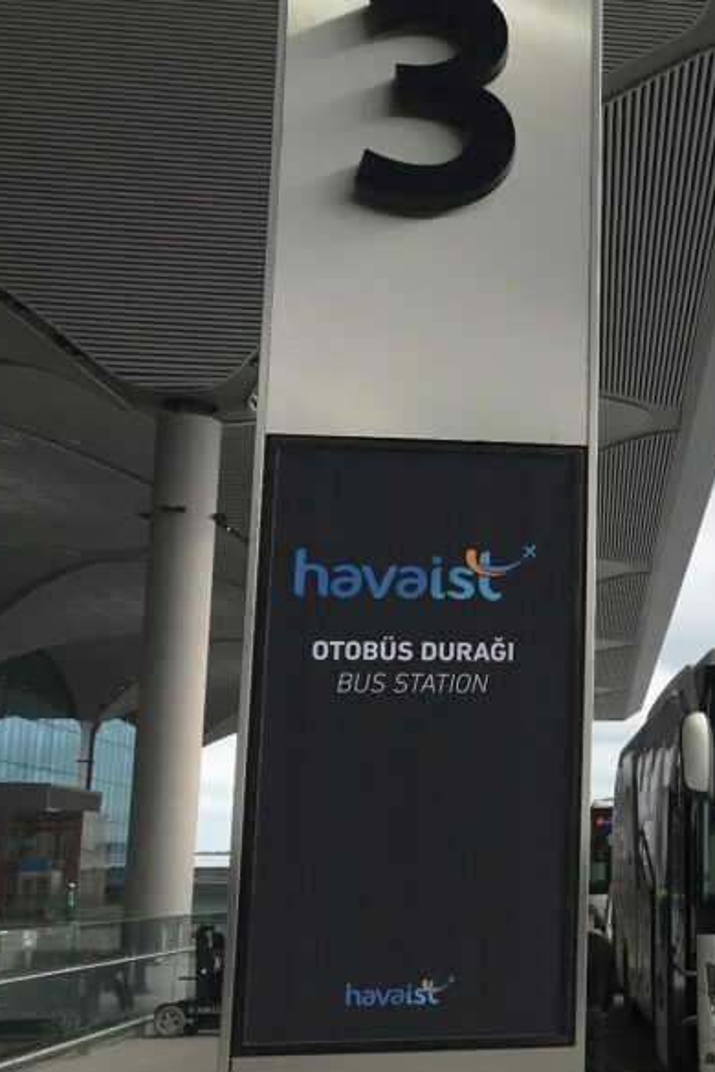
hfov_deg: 24.1
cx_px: 858
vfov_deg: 38.8
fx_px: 1519
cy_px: 616
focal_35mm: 51
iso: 20
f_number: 1.8
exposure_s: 1/2817
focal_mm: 3.99
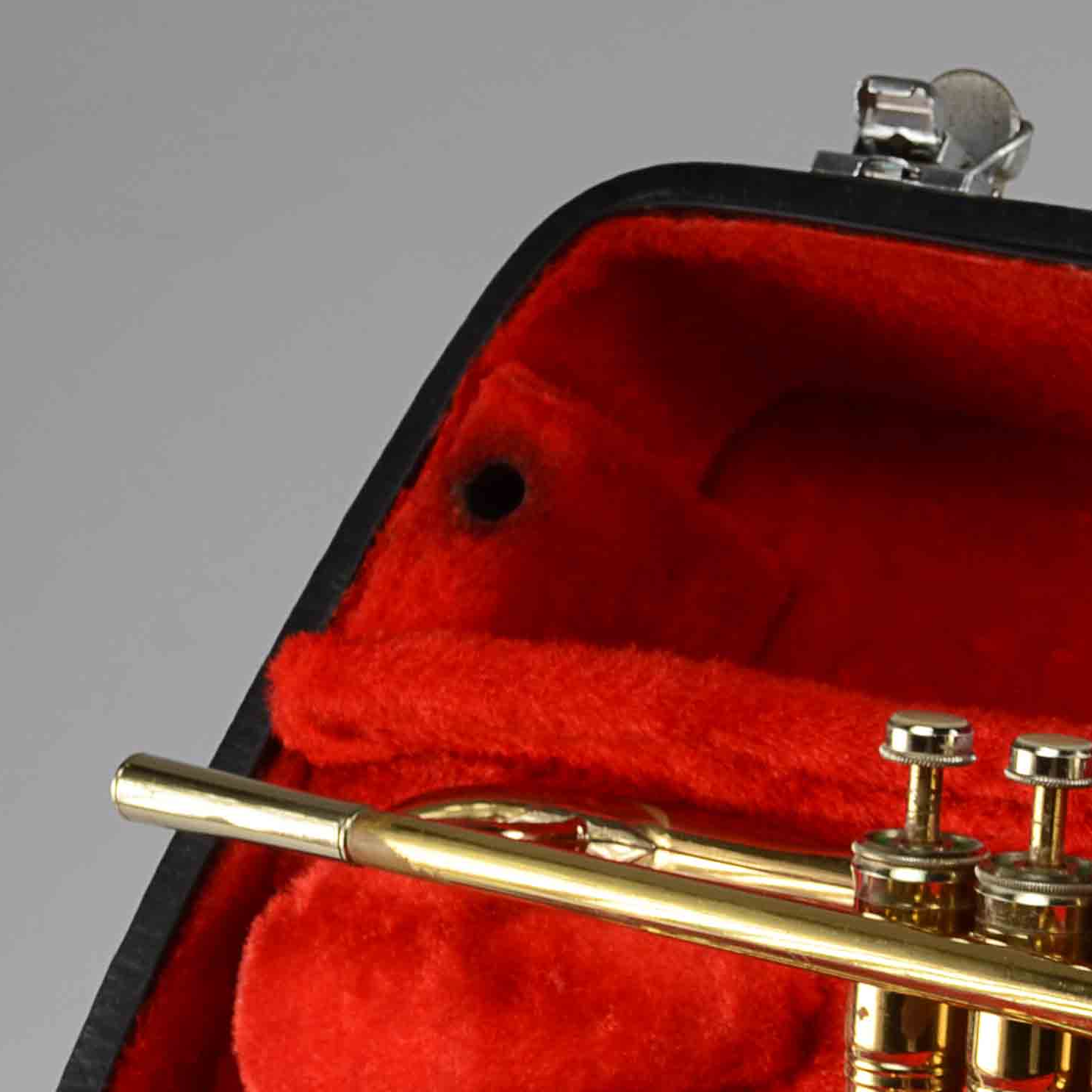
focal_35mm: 135
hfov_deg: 12.3
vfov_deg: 12.8
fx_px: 4818
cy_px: 1086
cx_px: 1661
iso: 100
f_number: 11
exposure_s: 1/80
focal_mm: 32
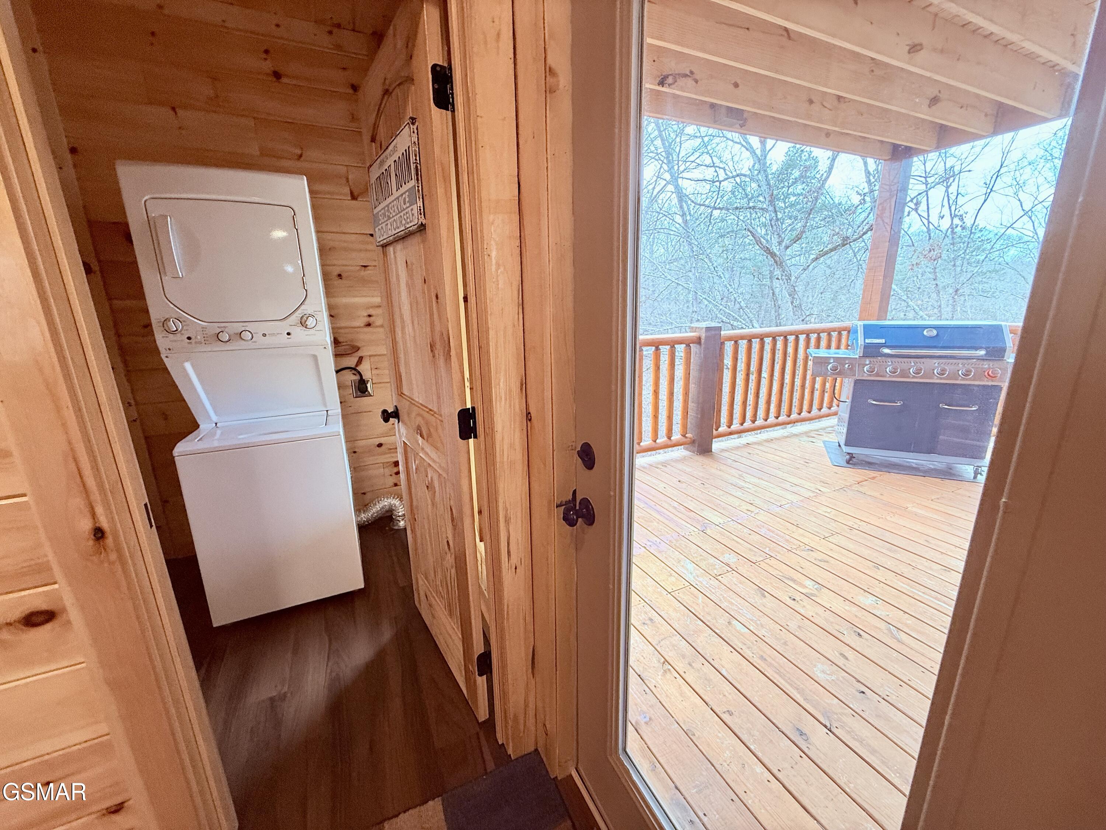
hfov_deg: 102.1
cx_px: 553
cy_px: 415
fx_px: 447
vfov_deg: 85.7
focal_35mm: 14
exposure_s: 1/120
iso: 100
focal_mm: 2.22
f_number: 2.2
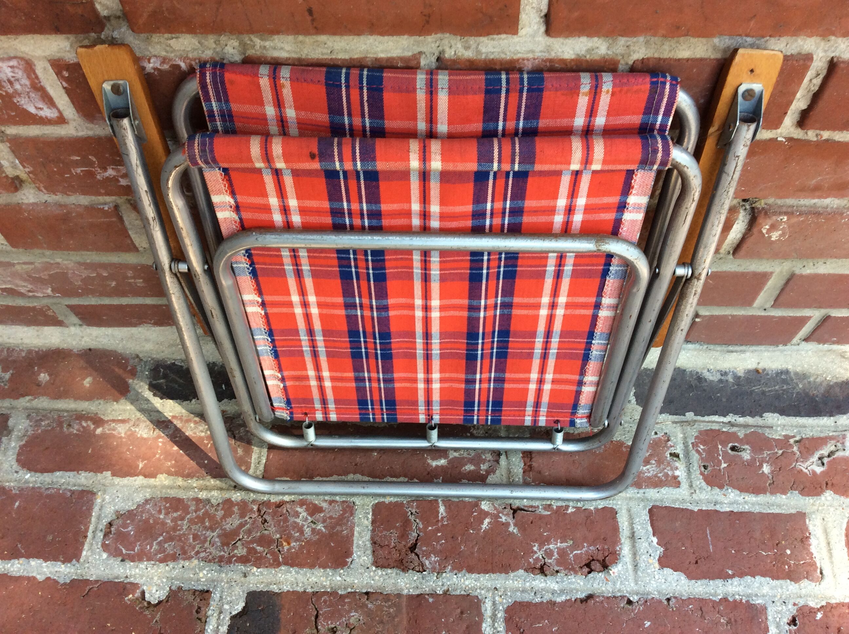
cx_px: 424
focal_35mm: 32
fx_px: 784
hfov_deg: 56.9
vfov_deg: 44.1
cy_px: 317
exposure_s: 1/50
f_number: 2.4
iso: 50
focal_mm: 3.3
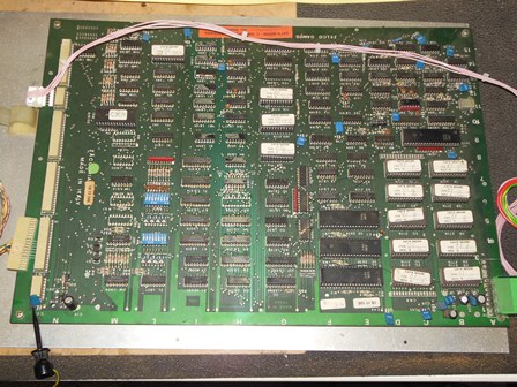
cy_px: 194
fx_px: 568
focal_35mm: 38
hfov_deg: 49.0
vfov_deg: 37.7
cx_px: 258
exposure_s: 1/30
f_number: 3.6
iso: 200
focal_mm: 6.8
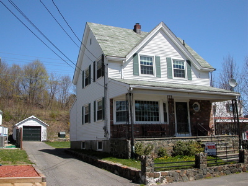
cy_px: 93
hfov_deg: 50.1
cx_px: 124
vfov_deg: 38.7
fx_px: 265
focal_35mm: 37
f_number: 4.5
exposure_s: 1/733
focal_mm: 5.6
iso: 100
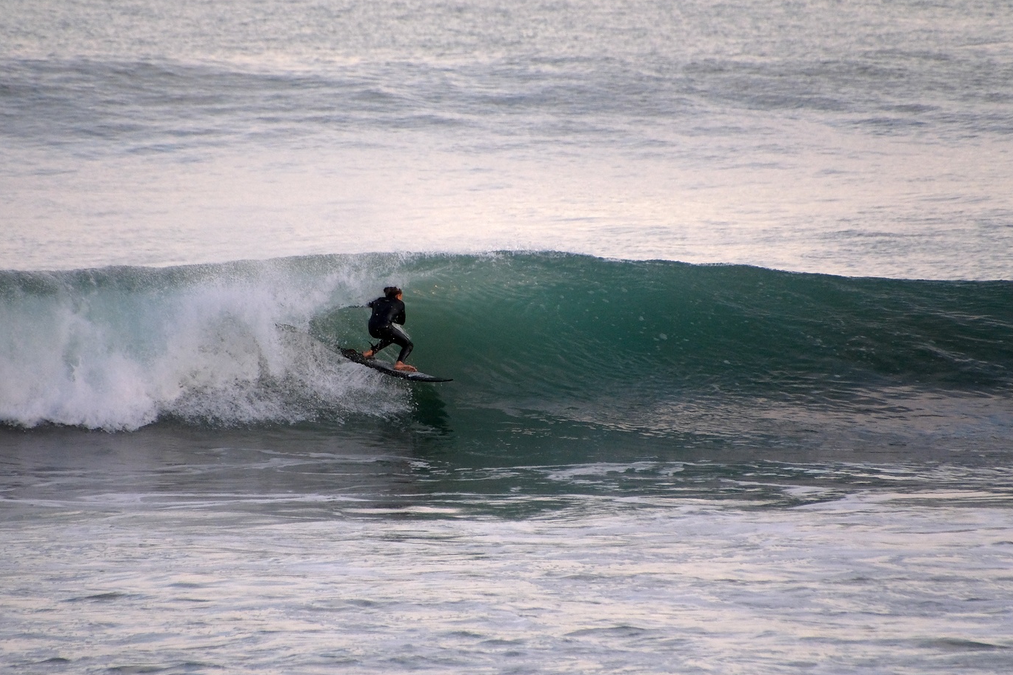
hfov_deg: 2.9
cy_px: 316
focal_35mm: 702
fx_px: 19752
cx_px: 425
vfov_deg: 2.0
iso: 1250
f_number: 6.3
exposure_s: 1/2000
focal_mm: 400
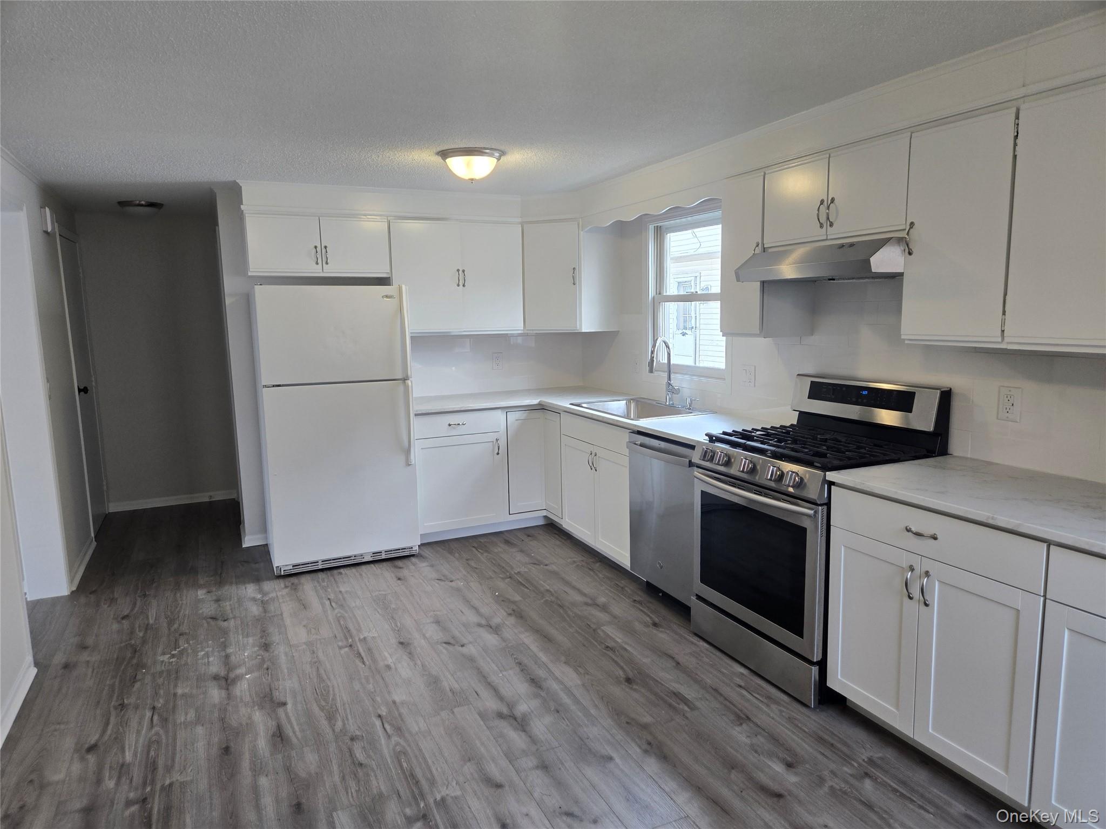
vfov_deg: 58.9
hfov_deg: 73.9
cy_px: 414
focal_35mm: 23
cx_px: 553
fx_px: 735
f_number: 1.8
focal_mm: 5.4
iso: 80
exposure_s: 1/120
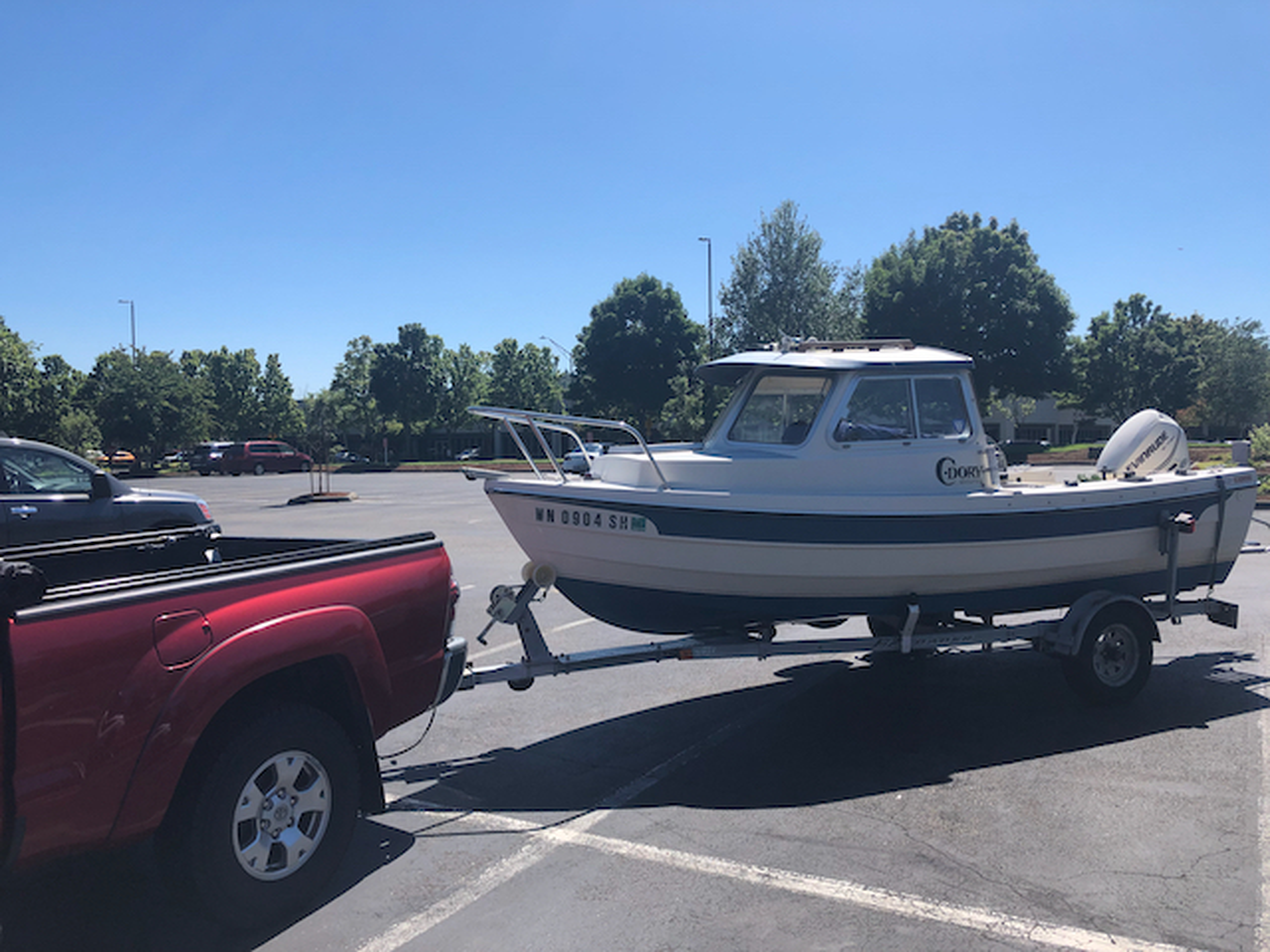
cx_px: 635
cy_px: 476
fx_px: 1027
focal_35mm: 28
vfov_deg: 49.7
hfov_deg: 63.4
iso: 20
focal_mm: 3.99
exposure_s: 1/1919
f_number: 1.8
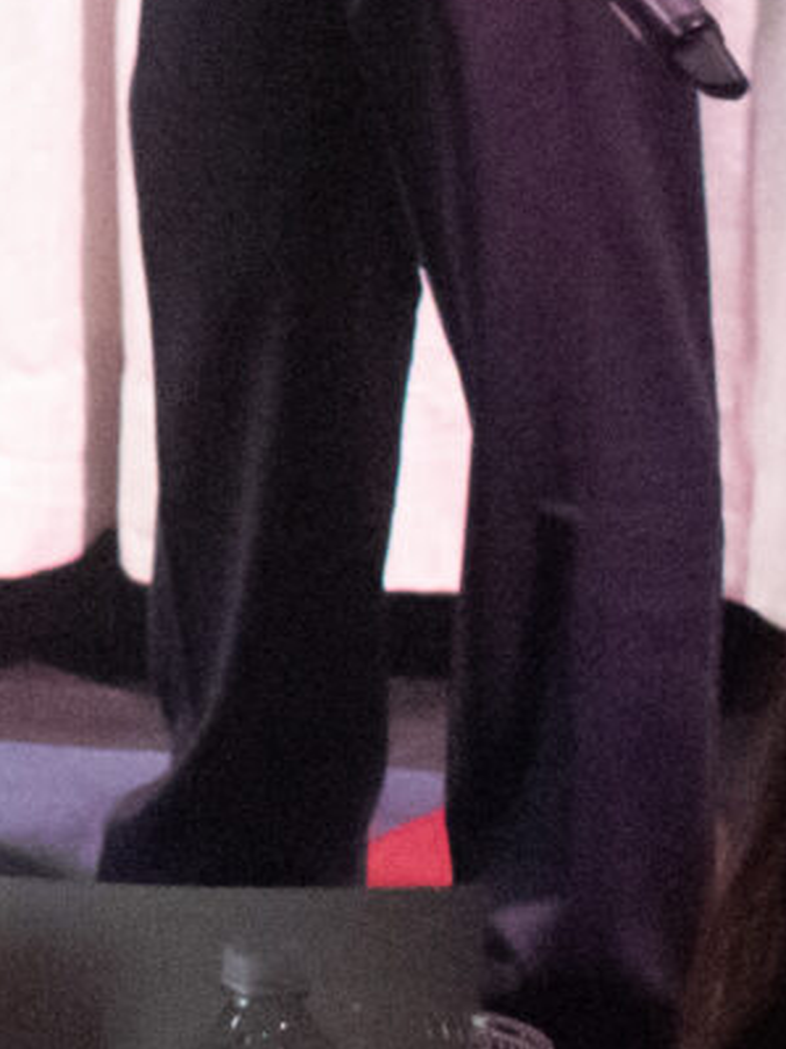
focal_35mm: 370
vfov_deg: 5.3
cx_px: -852
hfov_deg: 4.0
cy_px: -824
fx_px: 11208
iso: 10000
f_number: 4.8
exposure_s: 1/125
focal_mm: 40
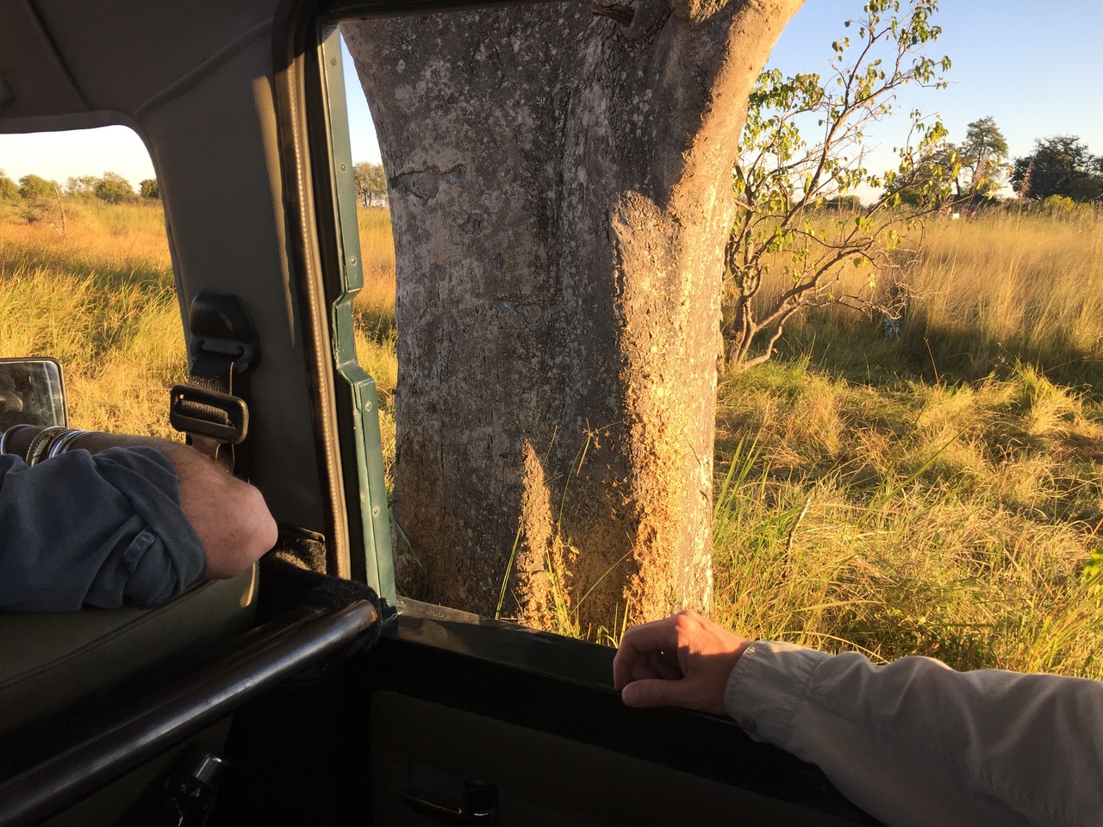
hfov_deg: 61.7
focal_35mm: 29
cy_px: 414
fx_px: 924
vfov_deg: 48.2
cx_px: 552
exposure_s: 1/350
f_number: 2.2
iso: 32
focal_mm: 4.15
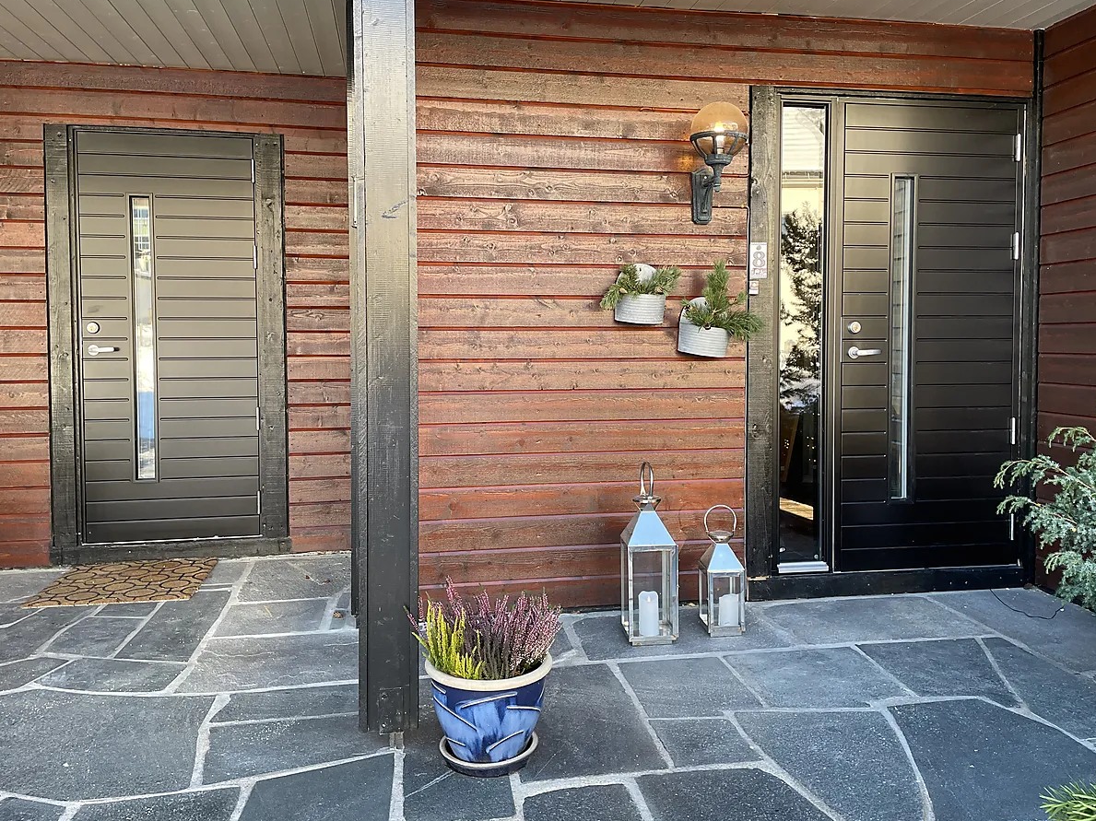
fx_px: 886
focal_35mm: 28
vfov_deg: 49.7
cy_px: 384
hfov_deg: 63.5
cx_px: 560
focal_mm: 4.2
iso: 50
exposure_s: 1/121
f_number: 1.6
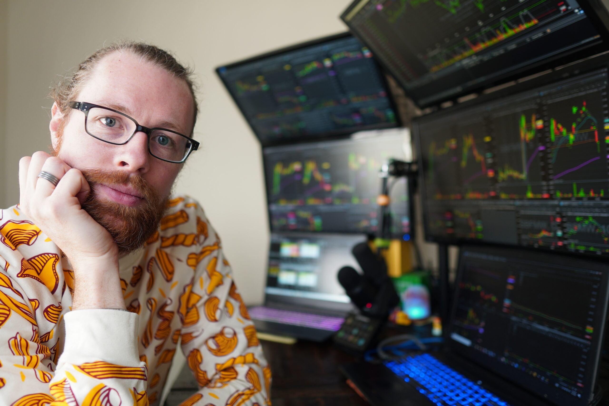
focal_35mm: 24
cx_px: 304
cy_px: 203
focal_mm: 16
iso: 100
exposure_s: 1/50
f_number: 1.4
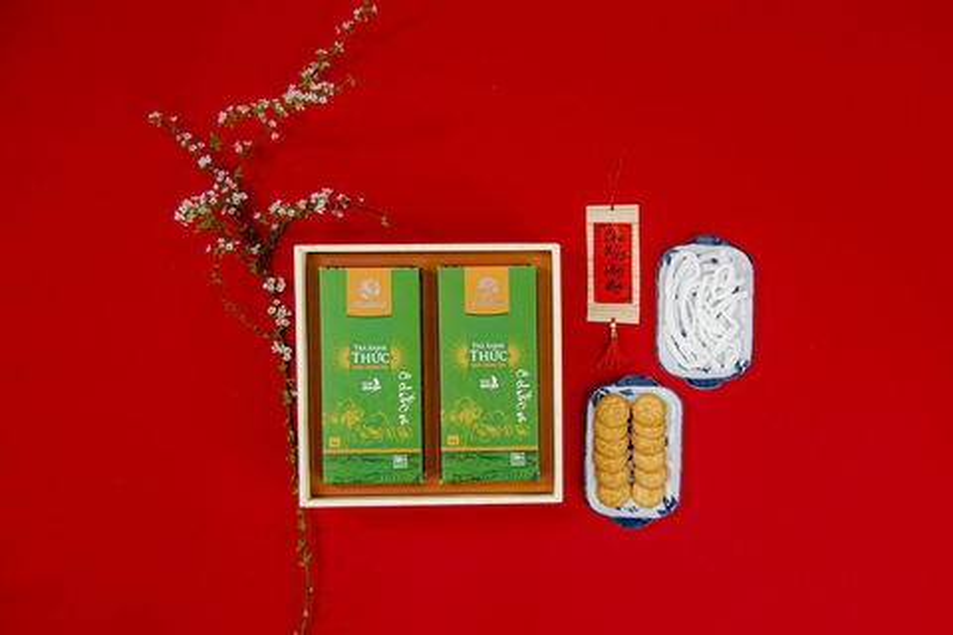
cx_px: 476
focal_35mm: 38
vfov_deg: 35.1
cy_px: 318
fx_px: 1006
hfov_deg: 50.7
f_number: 5
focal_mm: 38
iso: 100
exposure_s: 1/50
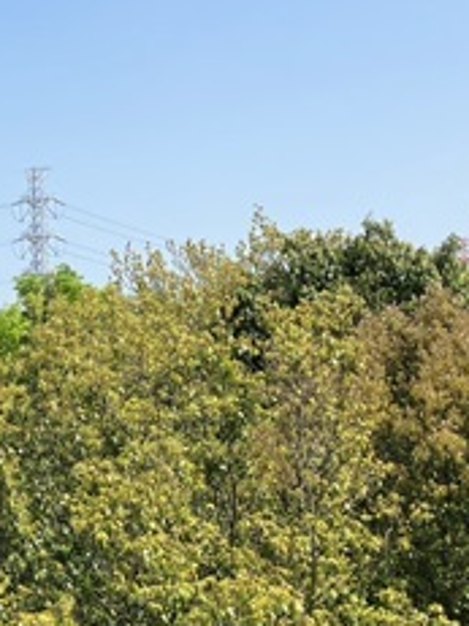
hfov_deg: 15.2
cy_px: 225
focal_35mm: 92
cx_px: -157
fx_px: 1664
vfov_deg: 21.3
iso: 32
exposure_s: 1/2024
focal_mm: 3.99
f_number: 1.8
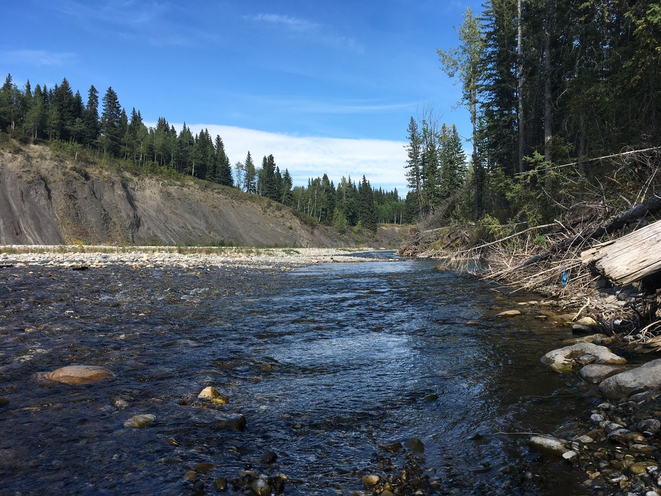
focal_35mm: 29
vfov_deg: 48.2
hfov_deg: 61.7
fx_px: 554
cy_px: 248
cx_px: 330
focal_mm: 4.15
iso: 25
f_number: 2.2
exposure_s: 1/974
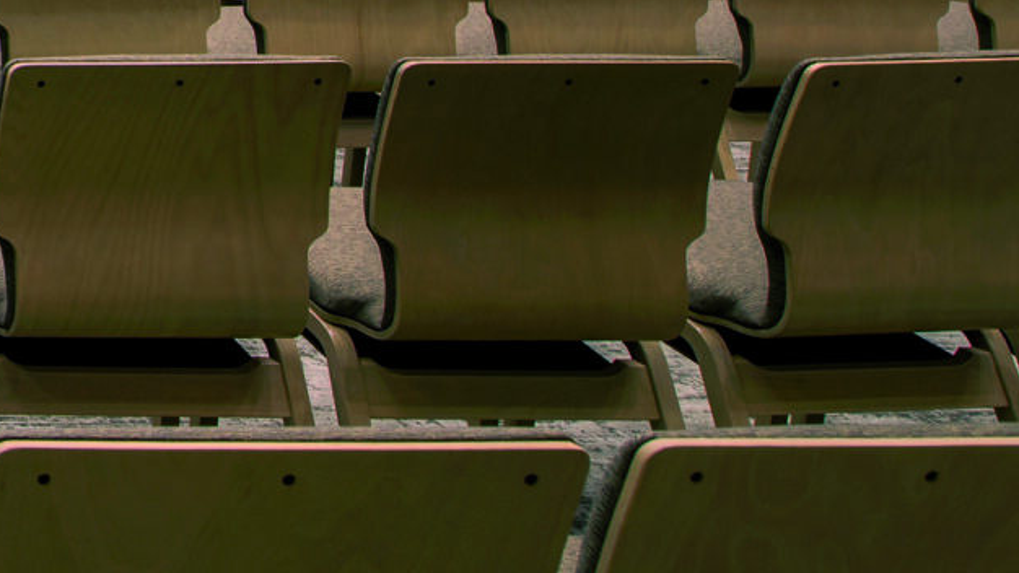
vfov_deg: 16.9
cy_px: -432
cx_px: -778
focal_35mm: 60
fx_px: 1621
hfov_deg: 22.3
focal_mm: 14
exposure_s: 1/3
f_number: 8
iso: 80
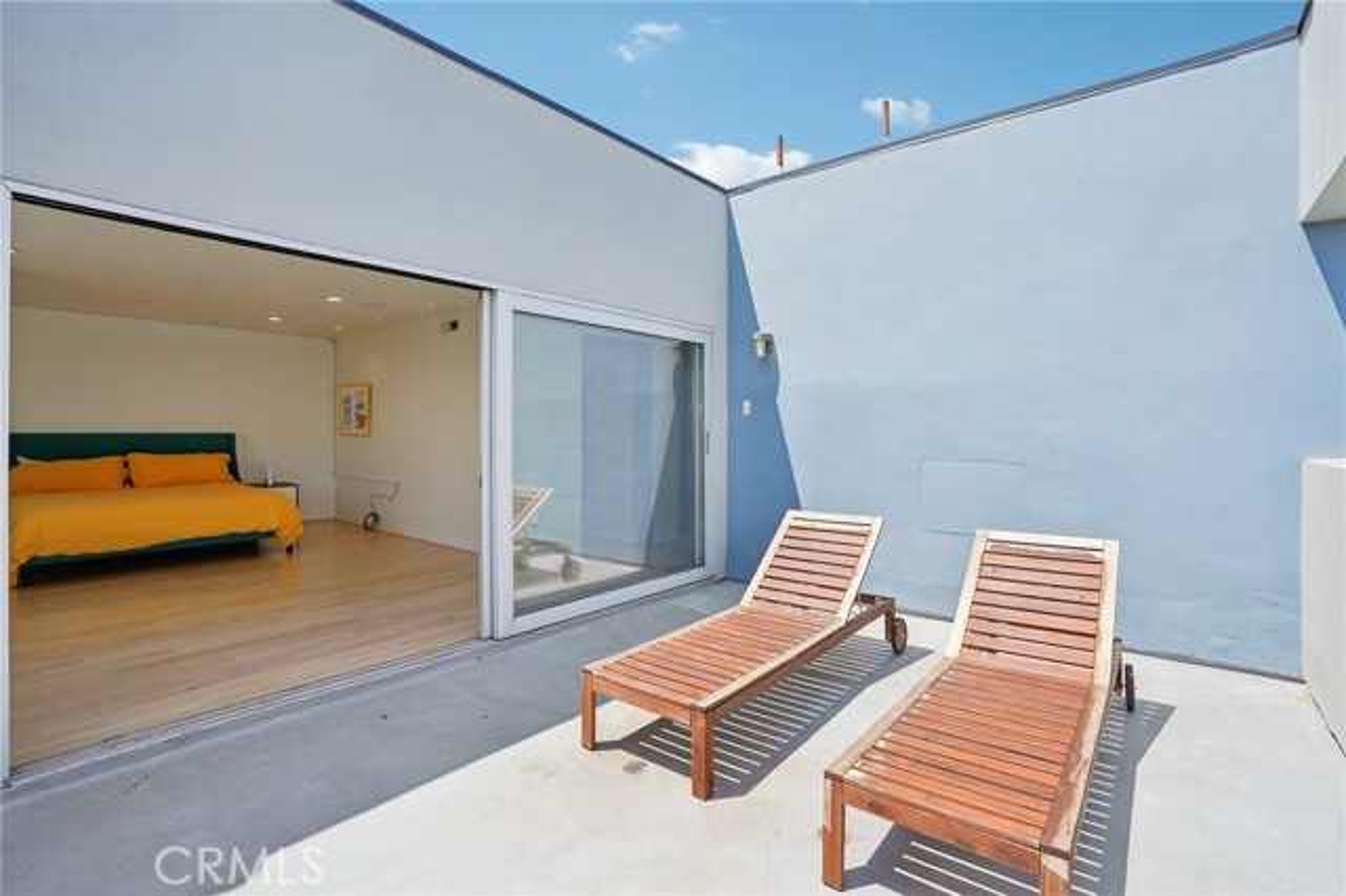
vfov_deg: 73.7
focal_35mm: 16
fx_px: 598
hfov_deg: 96.8
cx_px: 673
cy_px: 448
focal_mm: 16
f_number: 8
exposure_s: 1/640
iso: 400
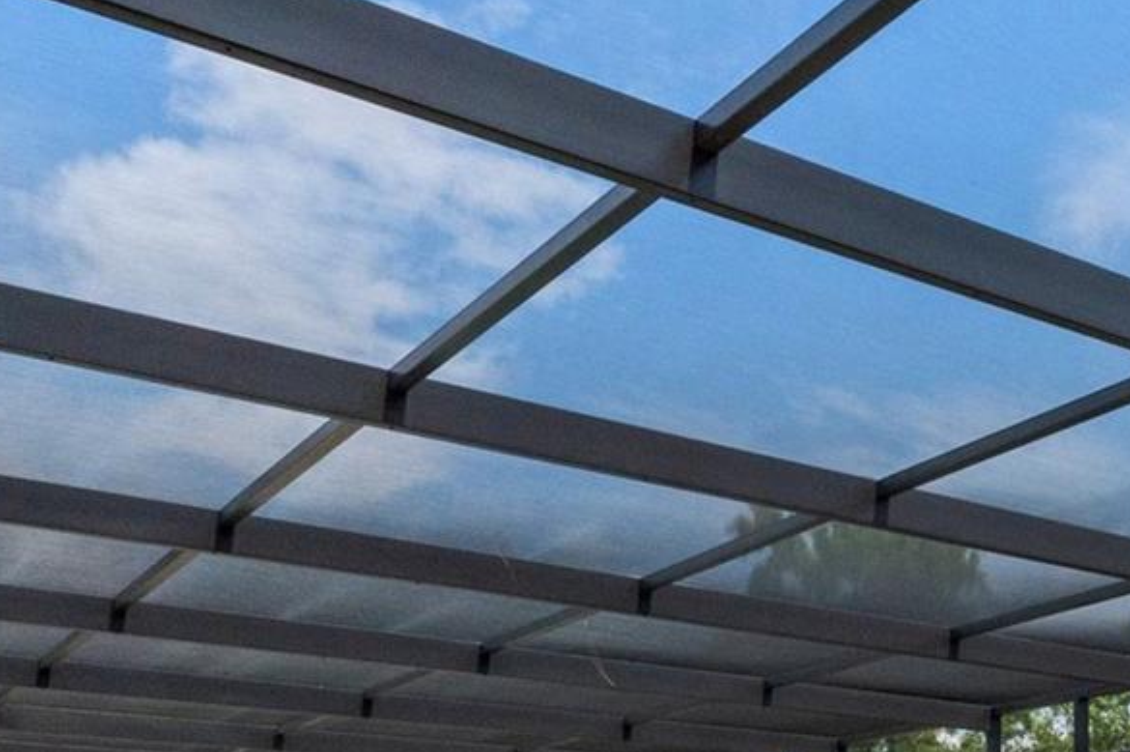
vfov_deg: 23.2
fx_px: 1674
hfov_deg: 33.1
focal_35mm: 53
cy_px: 899
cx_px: 1213
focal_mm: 13
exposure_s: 1/640
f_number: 8
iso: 640
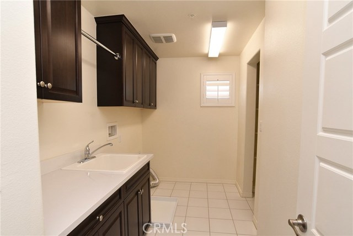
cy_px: 118
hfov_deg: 85.4
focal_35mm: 20
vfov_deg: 63.2
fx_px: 191
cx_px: 176
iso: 800
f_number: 7.1
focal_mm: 13
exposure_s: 1/125
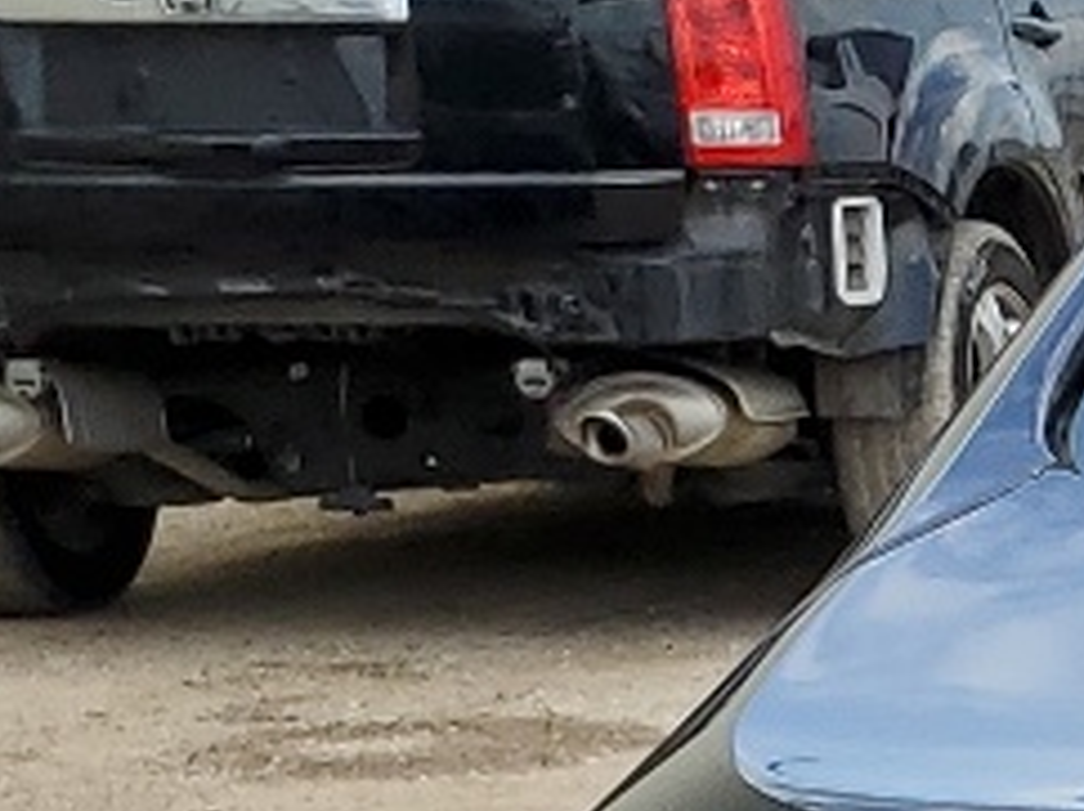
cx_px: 3077
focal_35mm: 172
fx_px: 5381
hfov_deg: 9.4
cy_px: 1591
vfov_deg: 8.2
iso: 50
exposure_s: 1/2000
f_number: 1.5
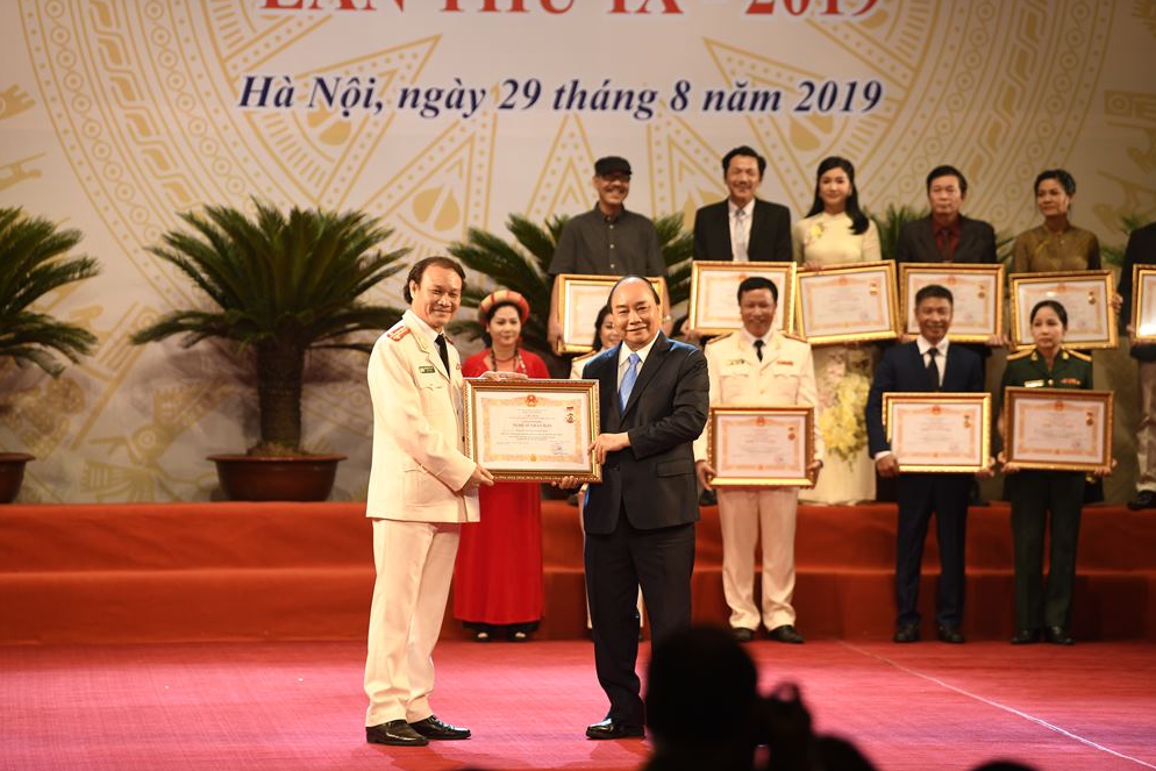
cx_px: 578
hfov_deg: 12.4
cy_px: 386
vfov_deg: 8.3
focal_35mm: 166
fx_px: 5331
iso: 800
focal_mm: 165
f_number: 3.5
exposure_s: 1/200
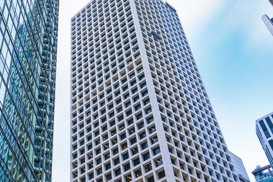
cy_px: 2
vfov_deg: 26.6
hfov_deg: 40.2
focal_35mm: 48
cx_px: 77
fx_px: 364
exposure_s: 1/100
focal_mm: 16
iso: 200
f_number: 8
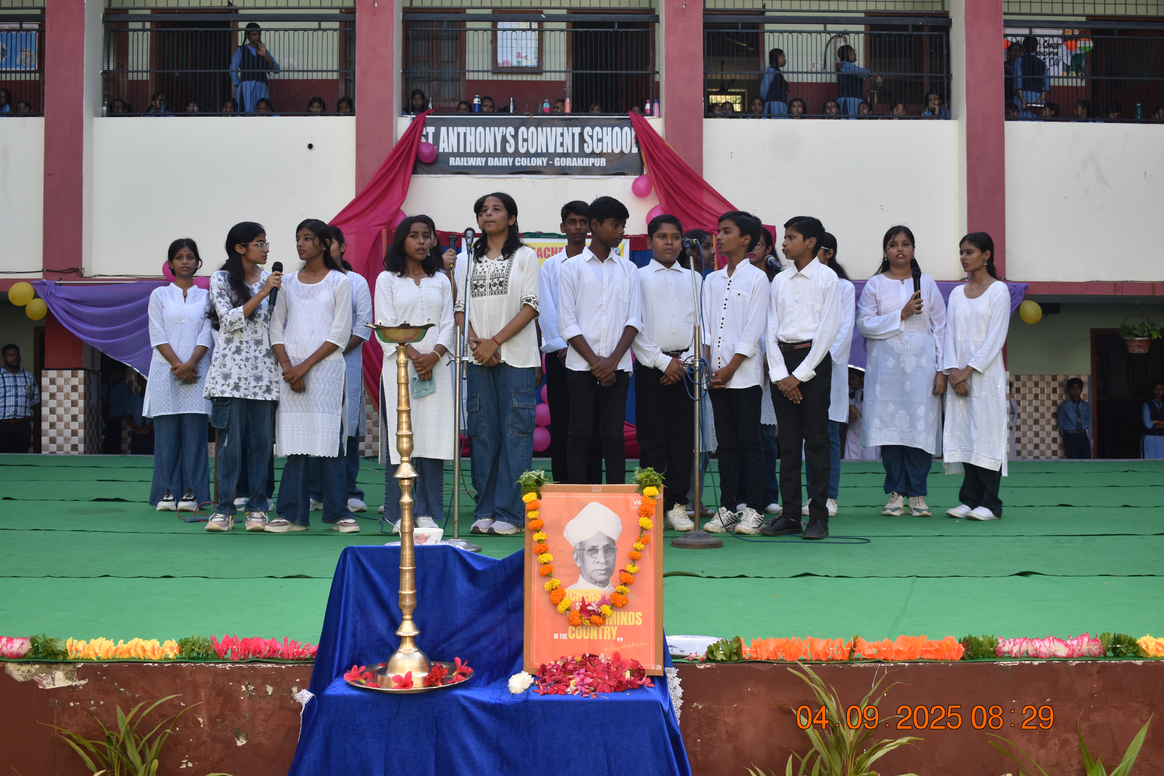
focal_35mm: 39
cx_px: 582
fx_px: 1261
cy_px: 388
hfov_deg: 49.6
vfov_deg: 34.2
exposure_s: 1/250
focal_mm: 26
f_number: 5.6
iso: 220
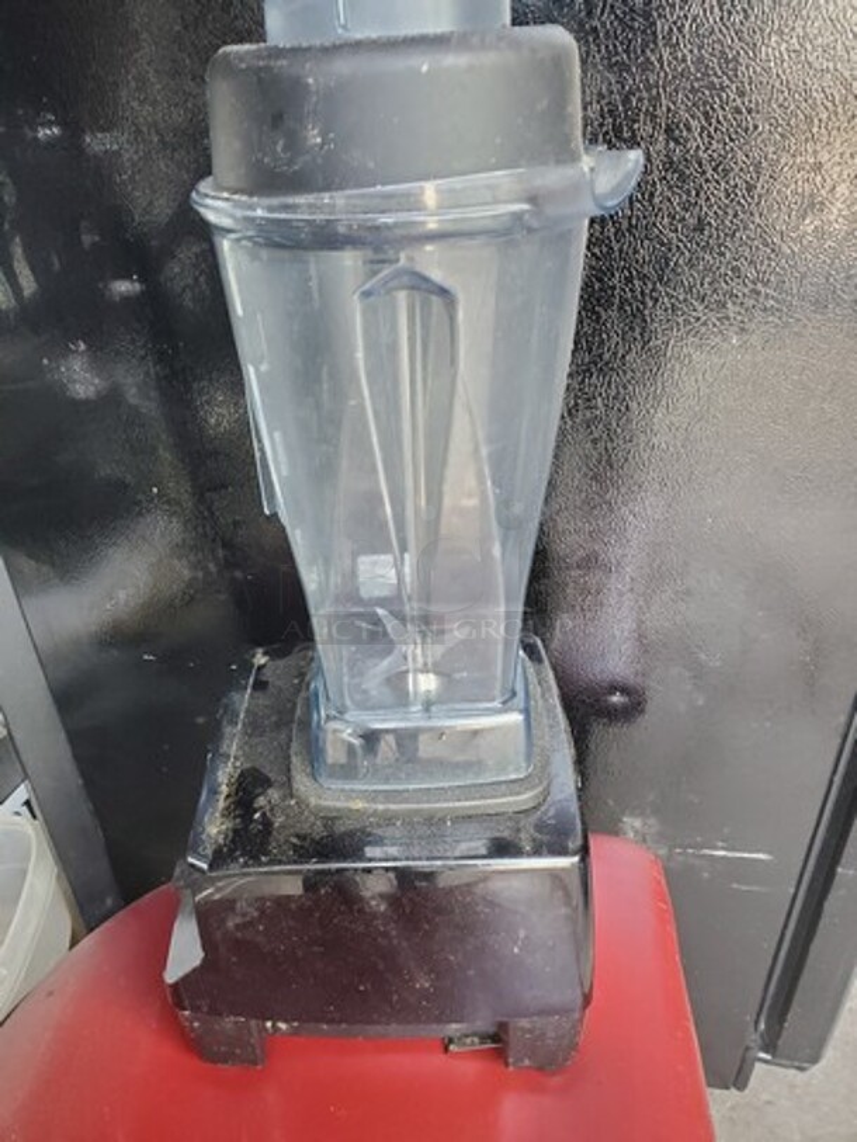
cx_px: 428
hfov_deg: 53.1
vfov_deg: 67.3
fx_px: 858
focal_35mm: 26
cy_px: 571
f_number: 2.4
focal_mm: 4.3
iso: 320
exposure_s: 1/50
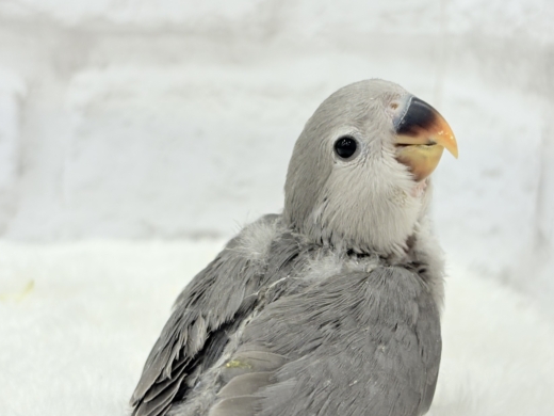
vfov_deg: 22.9
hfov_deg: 30.3
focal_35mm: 64
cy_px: 226
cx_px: 297
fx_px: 1024
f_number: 1.6
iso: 40
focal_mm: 5.96
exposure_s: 1/50
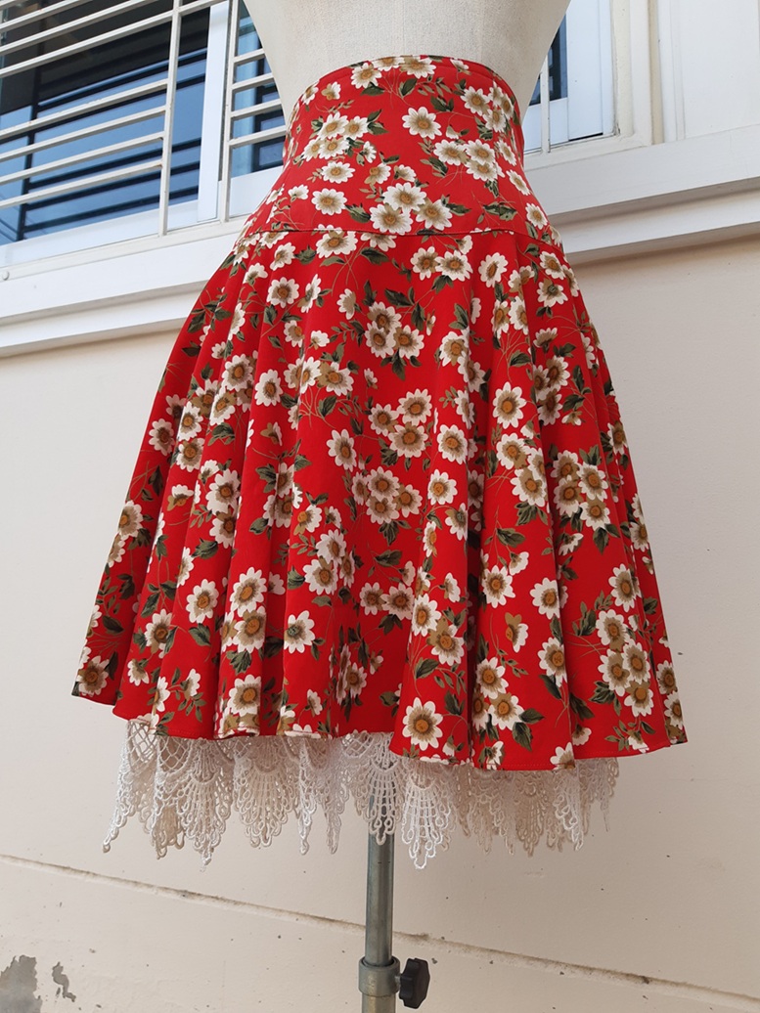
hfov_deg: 53.1
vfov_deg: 67.3
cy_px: 506
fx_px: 761
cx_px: 380
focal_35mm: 26
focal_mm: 3.92
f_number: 1.7
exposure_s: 1/297
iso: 40
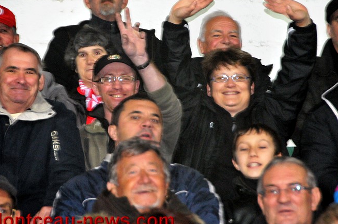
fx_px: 2559
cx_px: 166
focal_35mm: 273
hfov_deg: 7.6
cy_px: 110
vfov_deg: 5.0
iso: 3200
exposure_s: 1/60
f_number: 7.1
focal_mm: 170
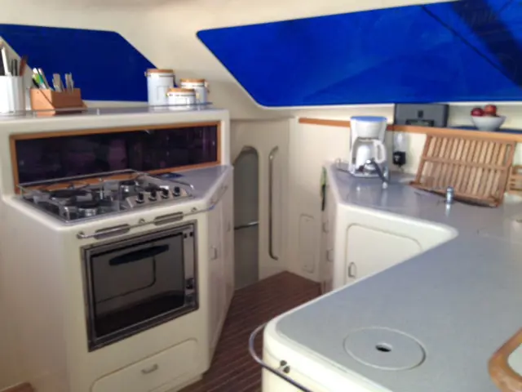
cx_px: 261
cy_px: 196
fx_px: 528
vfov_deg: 40.7
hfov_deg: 52.6
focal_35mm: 35
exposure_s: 1/20
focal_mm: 4.28
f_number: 2.4
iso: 80
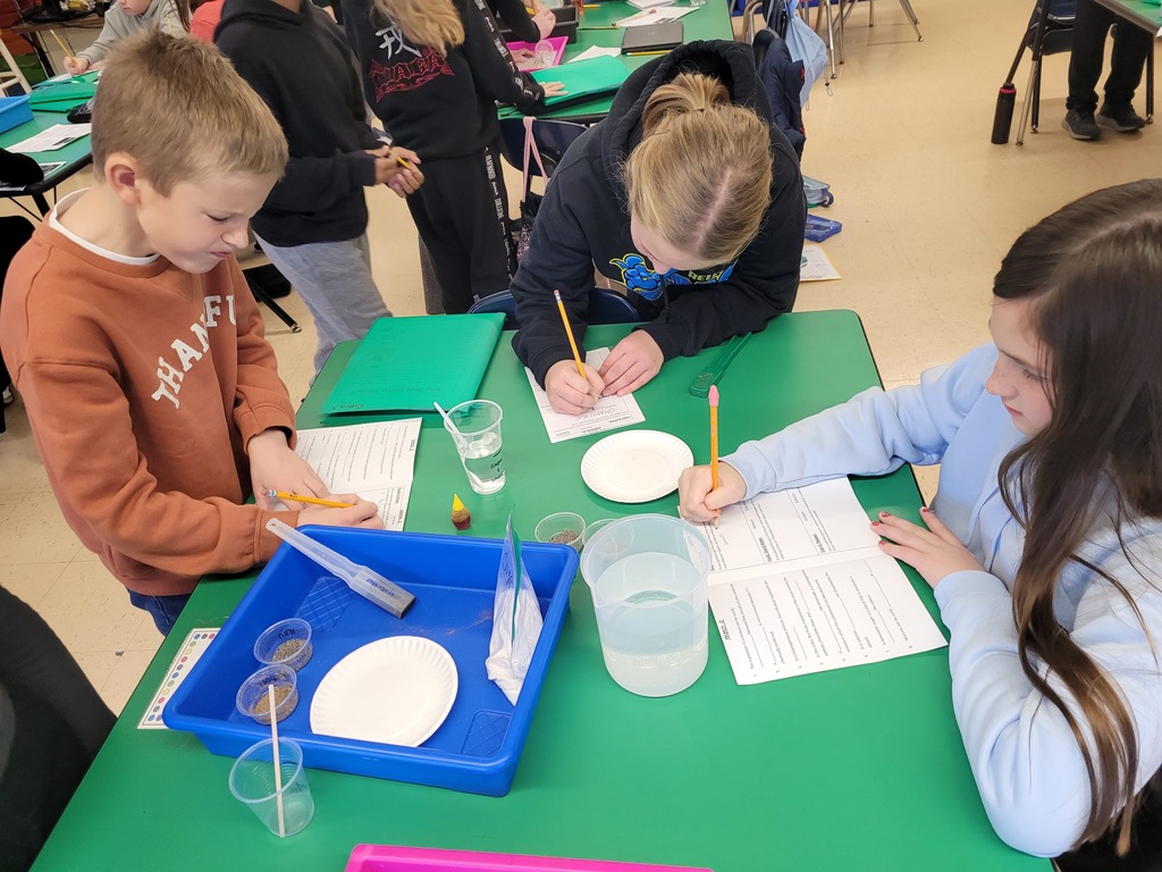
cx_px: 581
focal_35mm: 26
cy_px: 436
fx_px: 873
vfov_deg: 53.1
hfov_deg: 67.3
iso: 250
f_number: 1.8
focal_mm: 5.4
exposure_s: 1/120
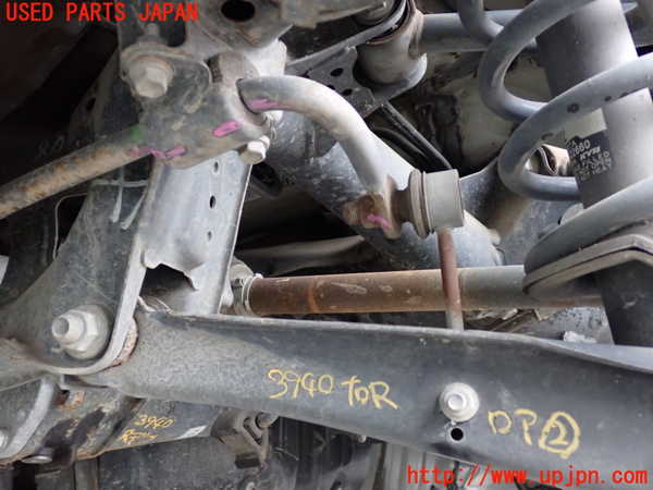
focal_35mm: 38
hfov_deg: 49.0
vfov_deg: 37.7
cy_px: 245
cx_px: 326
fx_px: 717
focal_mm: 6.83
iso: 800
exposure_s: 1/20
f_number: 2.7
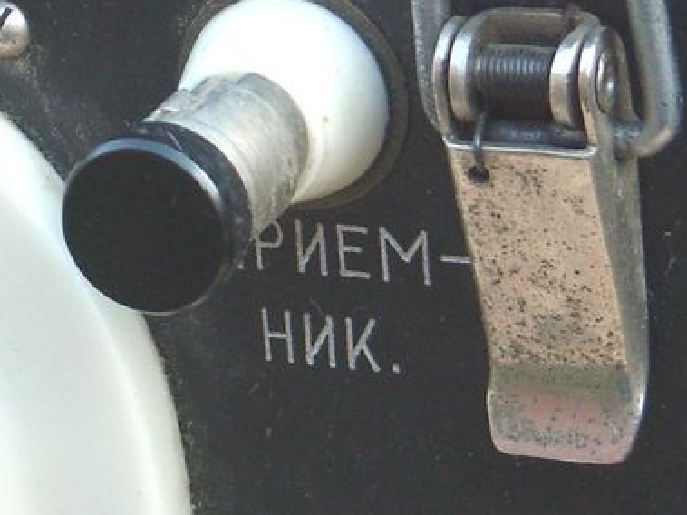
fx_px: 5099
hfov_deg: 7.6
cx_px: -112
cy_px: 254
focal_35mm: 257
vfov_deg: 5.8
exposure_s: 1/60
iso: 100
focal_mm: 12.3
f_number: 3.9
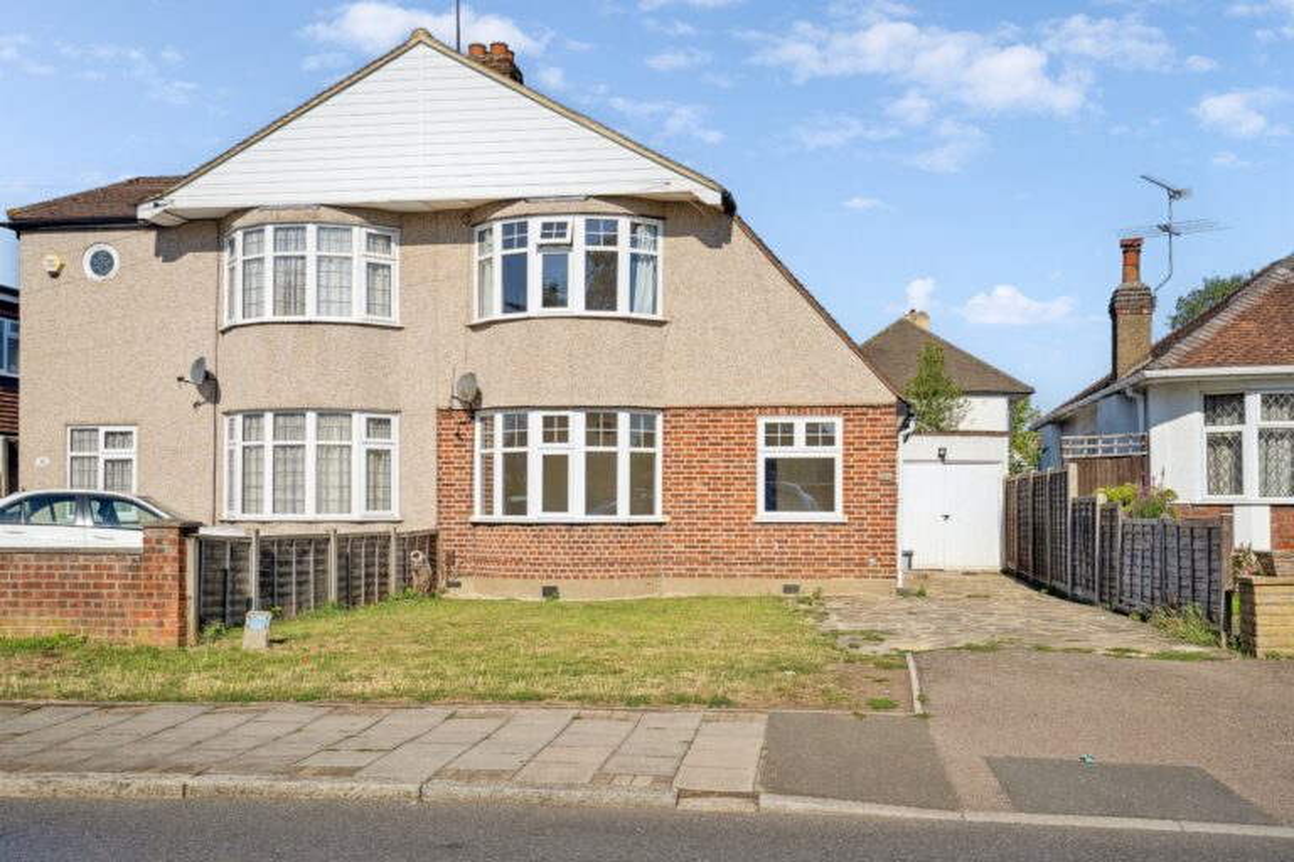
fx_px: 1258
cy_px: 431
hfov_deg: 54.4
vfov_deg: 37.9
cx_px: 647
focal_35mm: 35
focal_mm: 35
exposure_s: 1/4000
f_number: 5.6
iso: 640
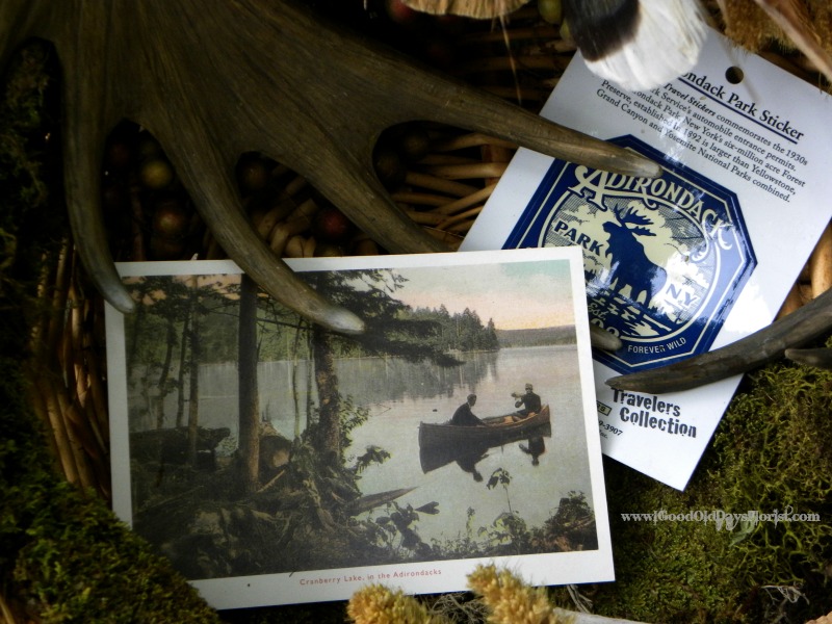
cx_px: 416
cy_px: 312
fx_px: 1803
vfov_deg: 19.6
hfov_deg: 26.0
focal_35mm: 75
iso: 271
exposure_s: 1/71.1
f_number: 4
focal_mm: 13.4
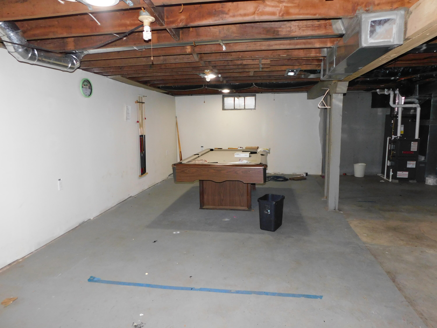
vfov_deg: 58.9
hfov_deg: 73.9
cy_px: 164
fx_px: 290
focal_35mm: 23
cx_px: 218
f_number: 3
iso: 320
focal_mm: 4
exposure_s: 1/30
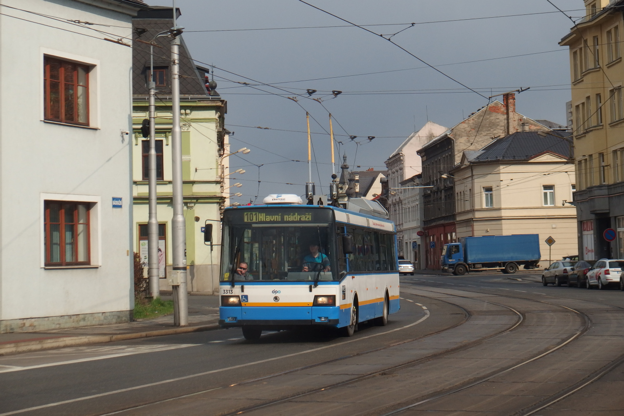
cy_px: 208
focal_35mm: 88
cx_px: 312
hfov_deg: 23.1
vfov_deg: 15.5
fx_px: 1525
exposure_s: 1/800
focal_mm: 15.9
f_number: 5.6
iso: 100
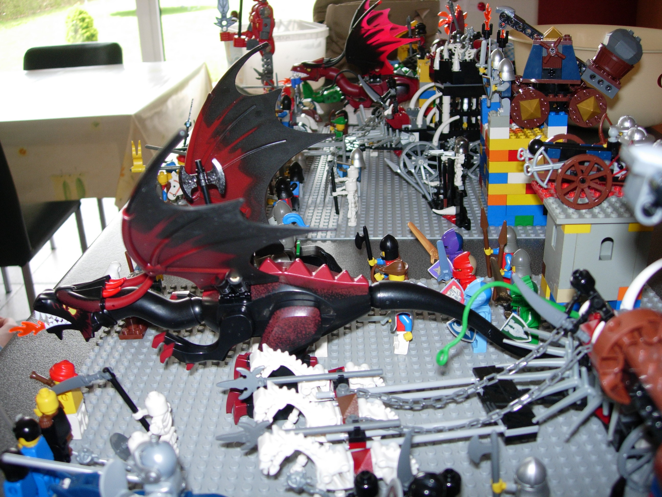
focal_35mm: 38
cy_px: 248
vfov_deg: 37.7
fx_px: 727
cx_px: 331
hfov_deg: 49.0
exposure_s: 1/64
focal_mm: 7.8
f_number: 2.8
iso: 79
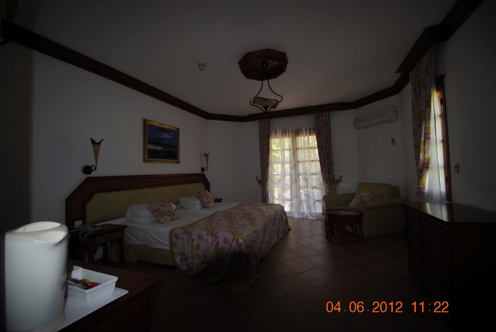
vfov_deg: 77.5
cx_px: 248
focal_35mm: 15
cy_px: 166
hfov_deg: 100.3
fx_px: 207
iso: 200
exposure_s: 1/60
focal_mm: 10
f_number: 3.5
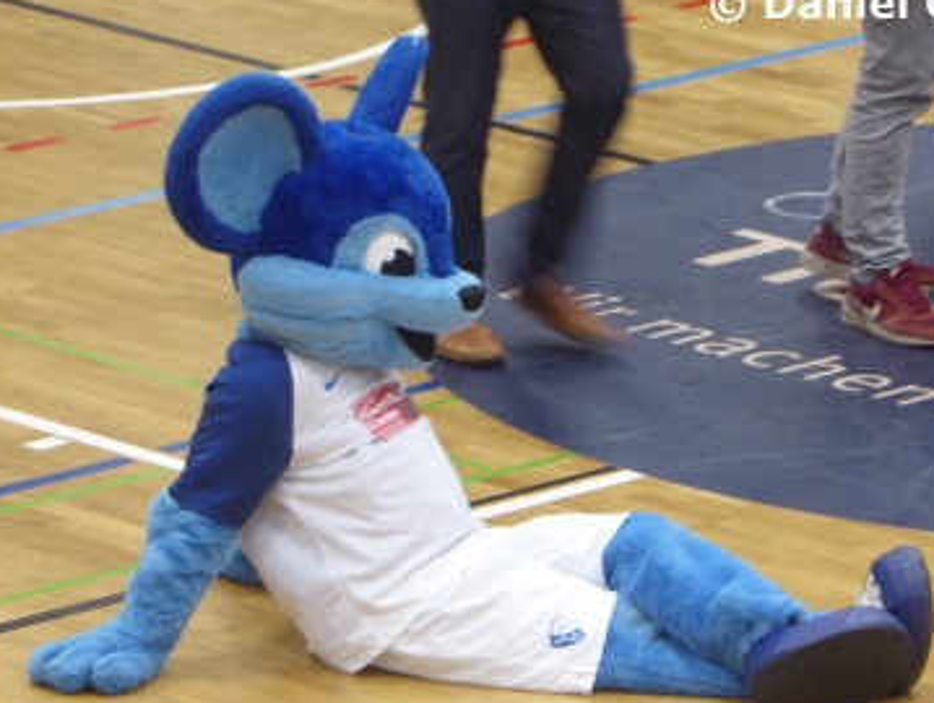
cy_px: 406
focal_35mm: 376
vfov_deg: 4.0
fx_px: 10155
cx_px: 536
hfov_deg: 5.3
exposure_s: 1/20
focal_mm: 53.8
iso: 400
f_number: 5.8
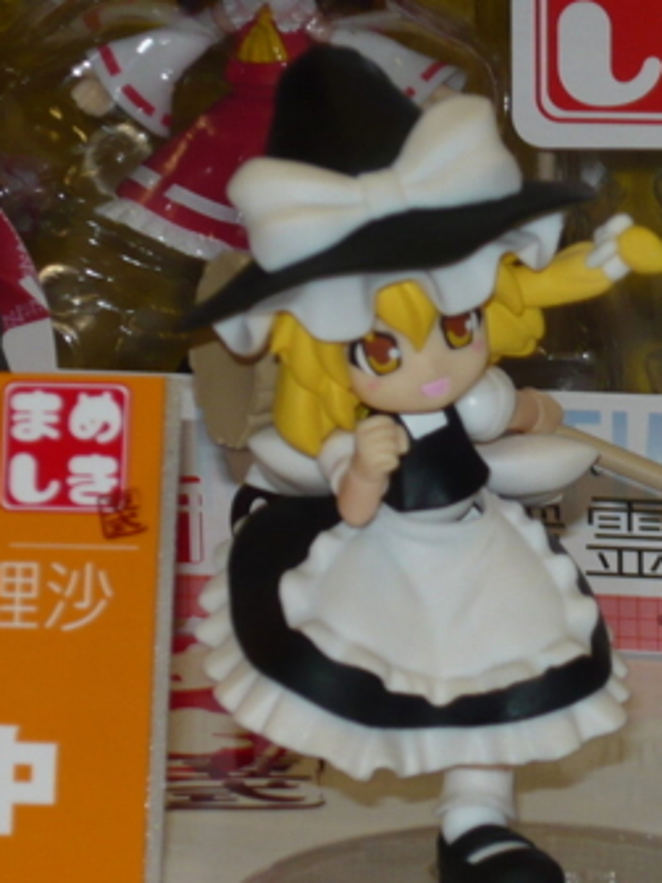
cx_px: 546
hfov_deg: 7.8
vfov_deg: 10.5
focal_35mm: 189
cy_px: 442
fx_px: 4819
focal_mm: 14.6
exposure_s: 1/50
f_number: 4.6
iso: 100
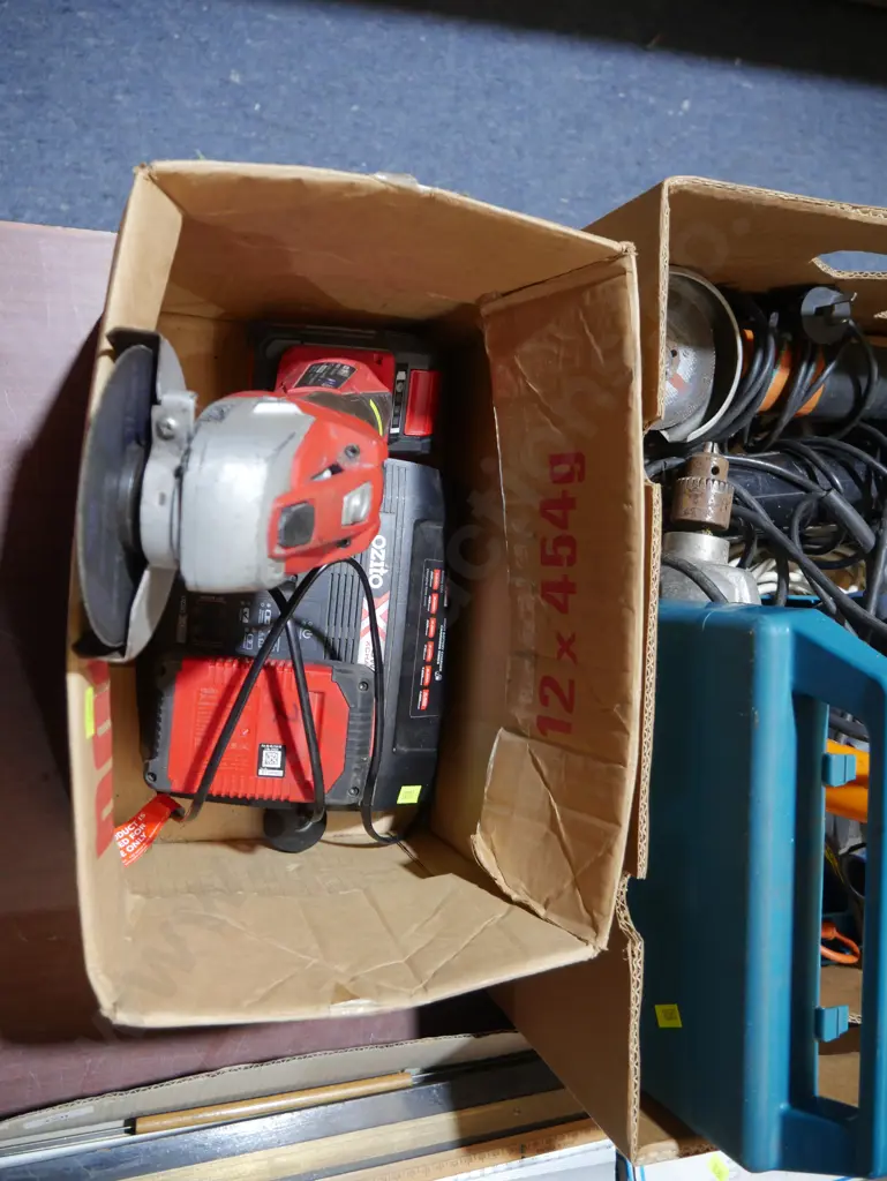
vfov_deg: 63.4
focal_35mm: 28
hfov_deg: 49.8
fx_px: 956
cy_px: 590
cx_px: 444
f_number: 3.5
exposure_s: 1/60
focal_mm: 14
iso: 500
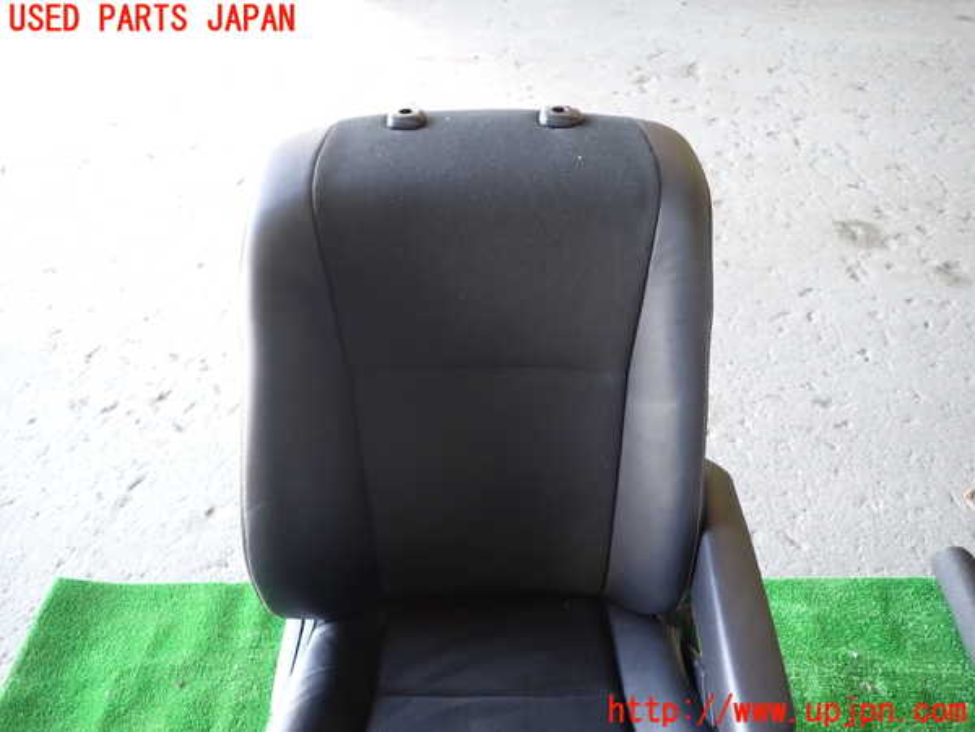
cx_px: 488
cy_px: 366
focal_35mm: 25
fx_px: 704
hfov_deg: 69.4
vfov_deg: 54.9
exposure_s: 1/30
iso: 200
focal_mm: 4.5
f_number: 2
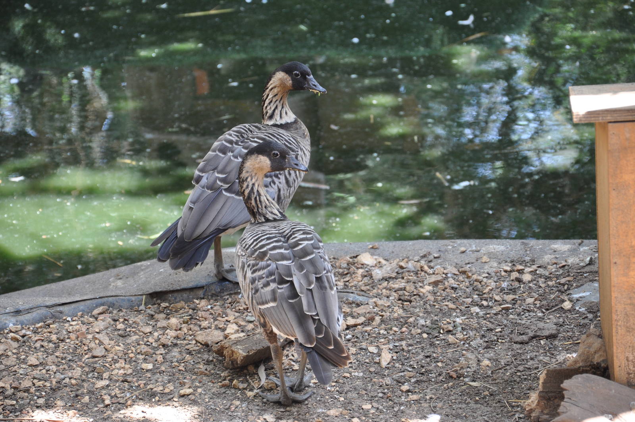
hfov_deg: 13.1
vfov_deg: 8.7
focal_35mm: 158
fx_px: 2775
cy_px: 211
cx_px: 318
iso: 560
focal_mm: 105
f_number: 5.6
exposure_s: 1/60
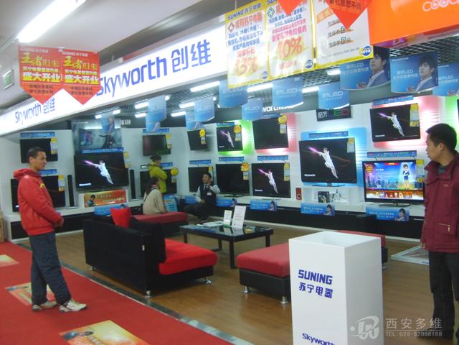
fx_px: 464
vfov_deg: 40.7
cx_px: 230
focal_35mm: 35
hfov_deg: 52.6
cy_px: 172
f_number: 2.8
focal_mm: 5.8
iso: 82
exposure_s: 1/30
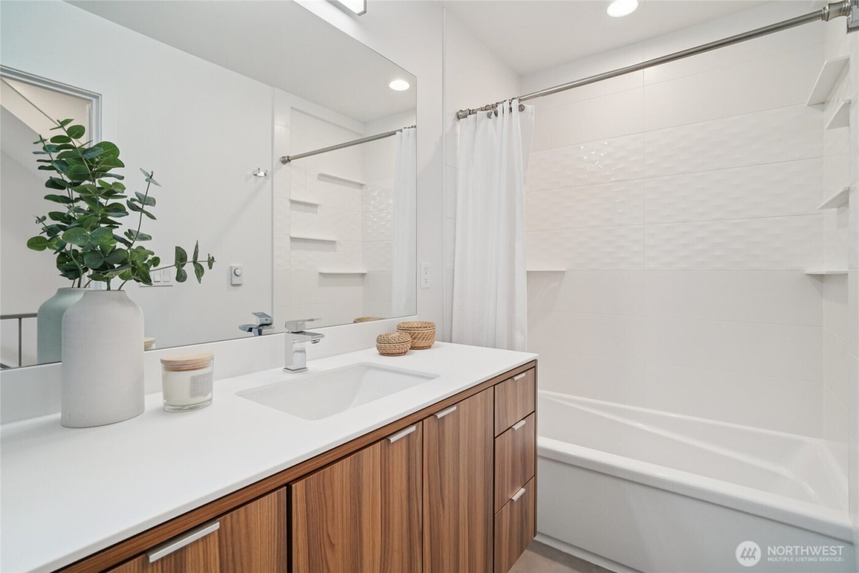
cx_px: 430
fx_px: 382
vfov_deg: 73.7
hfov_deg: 96.7
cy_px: 286
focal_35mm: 16
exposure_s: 1/50
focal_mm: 16
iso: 1600
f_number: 8
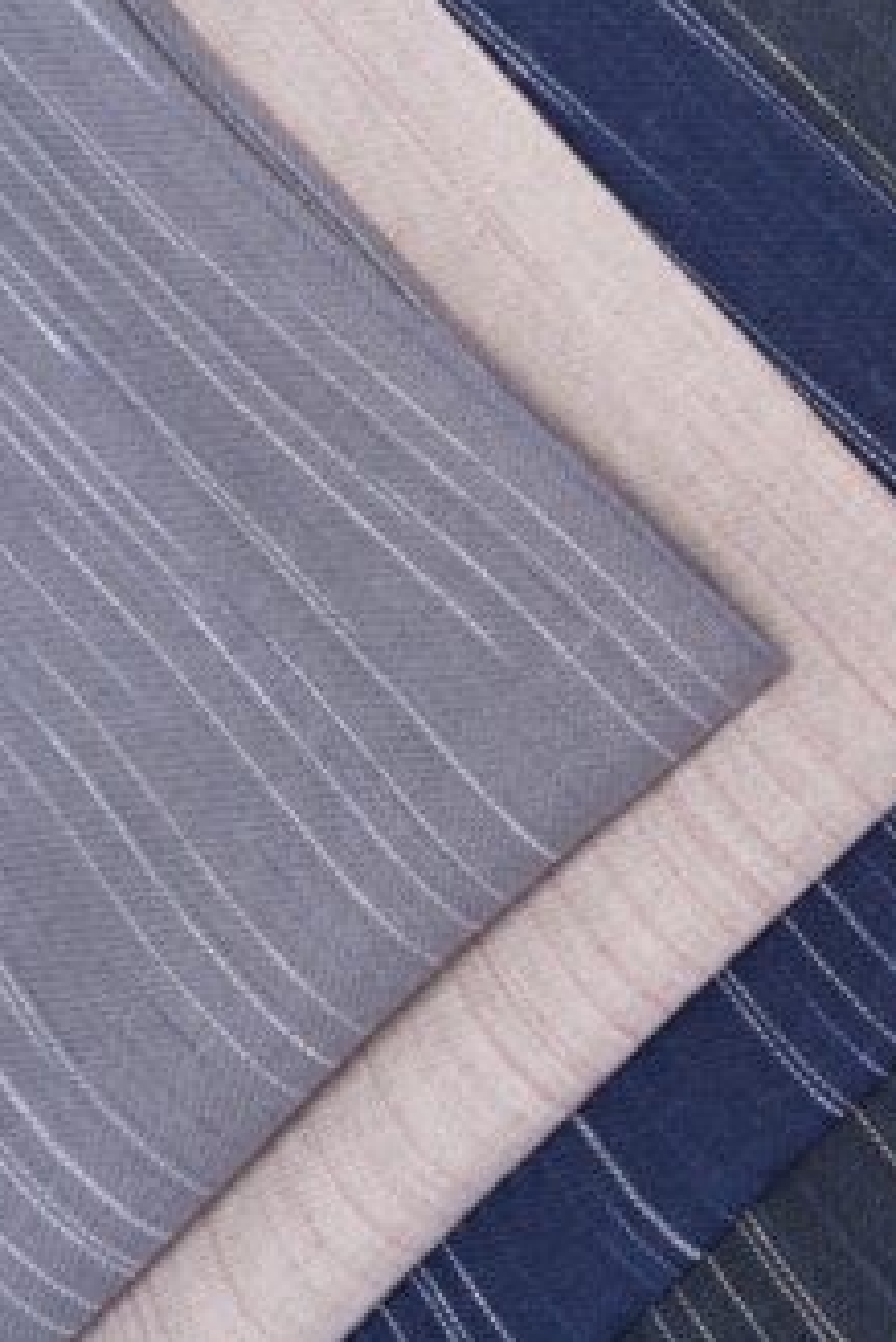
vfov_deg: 32.5
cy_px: 669
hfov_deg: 21.1
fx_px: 2303
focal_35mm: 62
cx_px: 929
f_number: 11
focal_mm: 27
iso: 100
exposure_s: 1/125
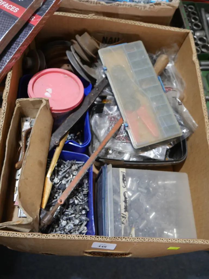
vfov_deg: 56.8
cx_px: 104
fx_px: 257
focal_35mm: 32
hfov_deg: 44.2
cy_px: 140
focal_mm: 16
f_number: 3.6
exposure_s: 1/60
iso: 250
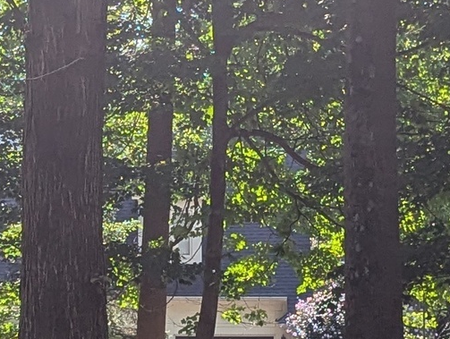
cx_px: 133
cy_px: 274
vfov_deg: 10.2
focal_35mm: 146
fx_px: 1901
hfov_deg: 13.5
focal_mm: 6.81
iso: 42
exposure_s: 1/1110
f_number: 1.85
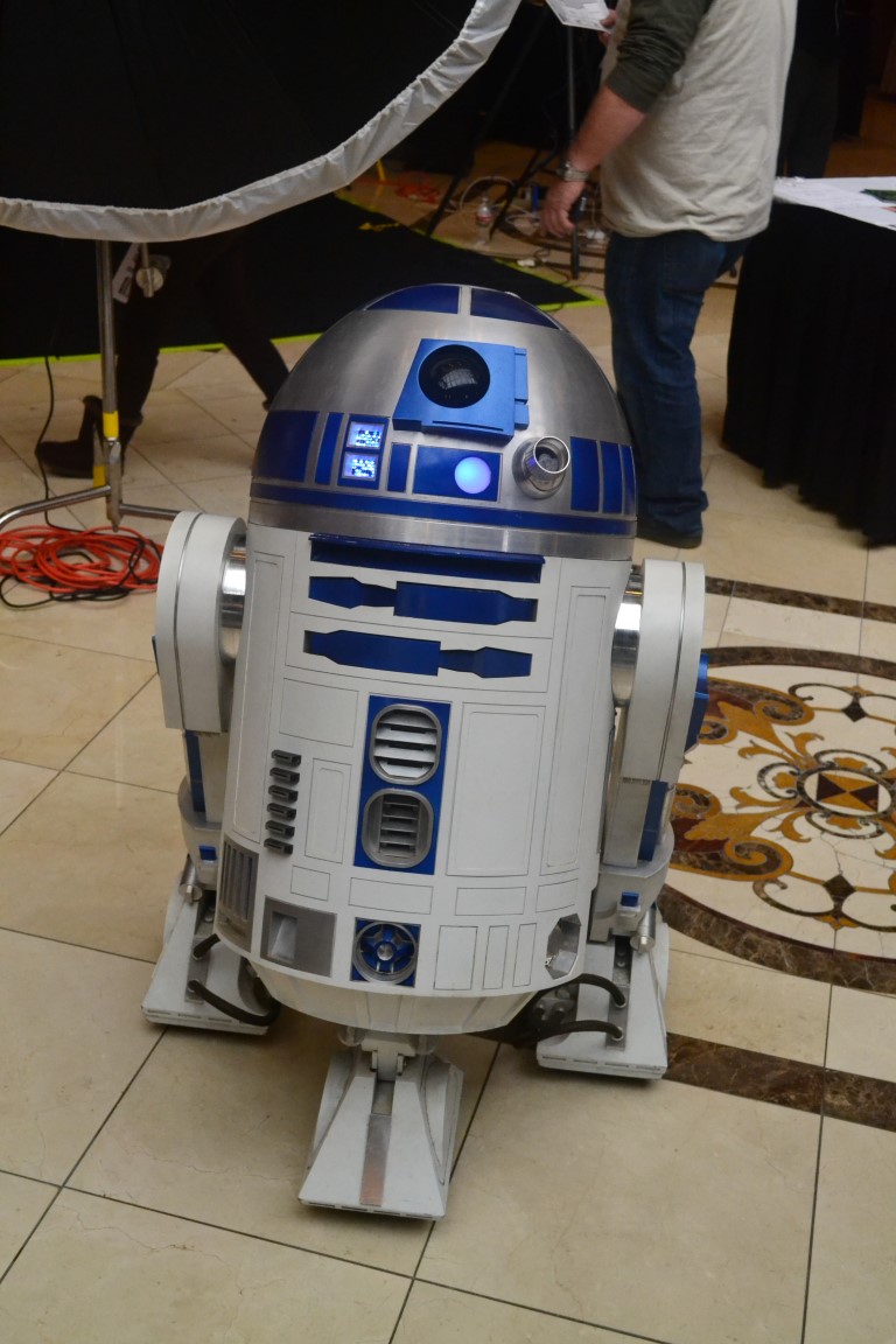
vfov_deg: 45.0
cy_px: 672
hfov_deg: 30.8
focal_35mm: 44
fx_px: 1624
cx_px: 448
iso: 3200
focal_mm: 29
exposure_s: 1/160
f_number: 6.3
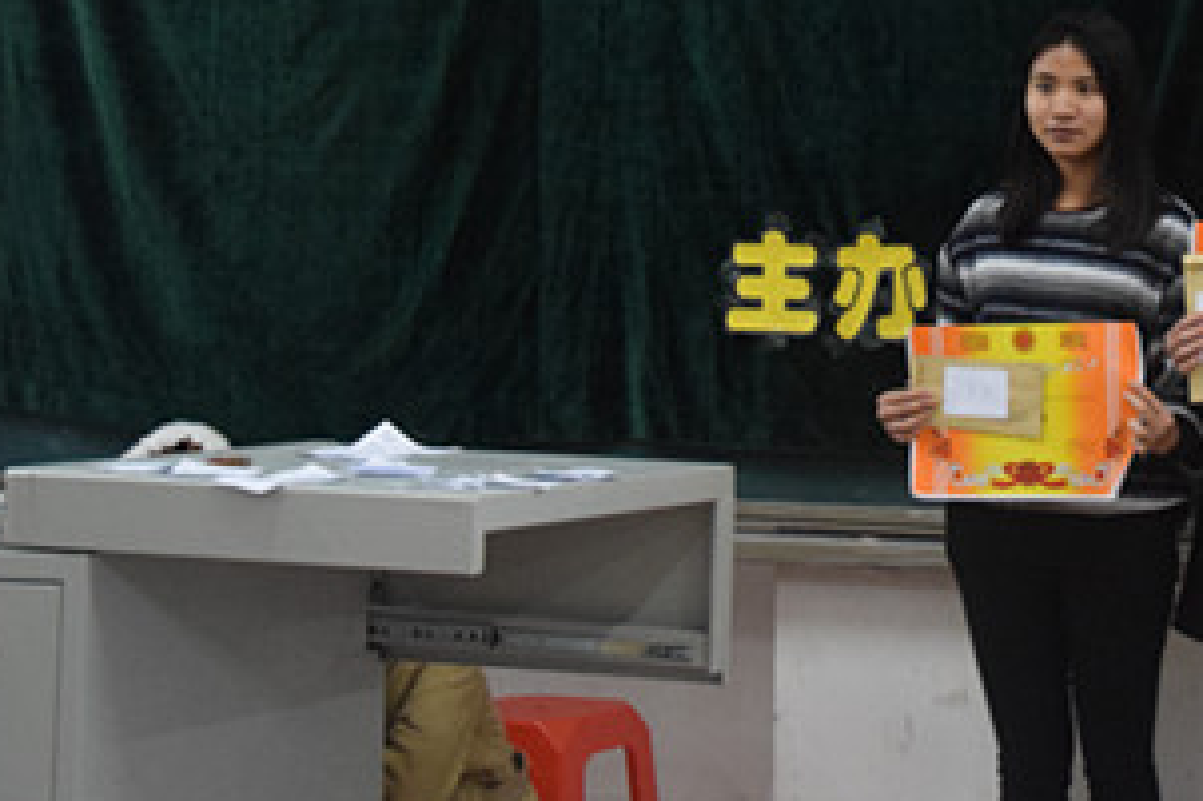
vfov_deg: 12.4
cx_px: 1117
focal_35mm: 109
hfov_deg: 18.4
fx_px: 3640
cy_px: 68
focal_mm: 32
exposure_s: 1/60
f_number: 4.2
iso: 3200
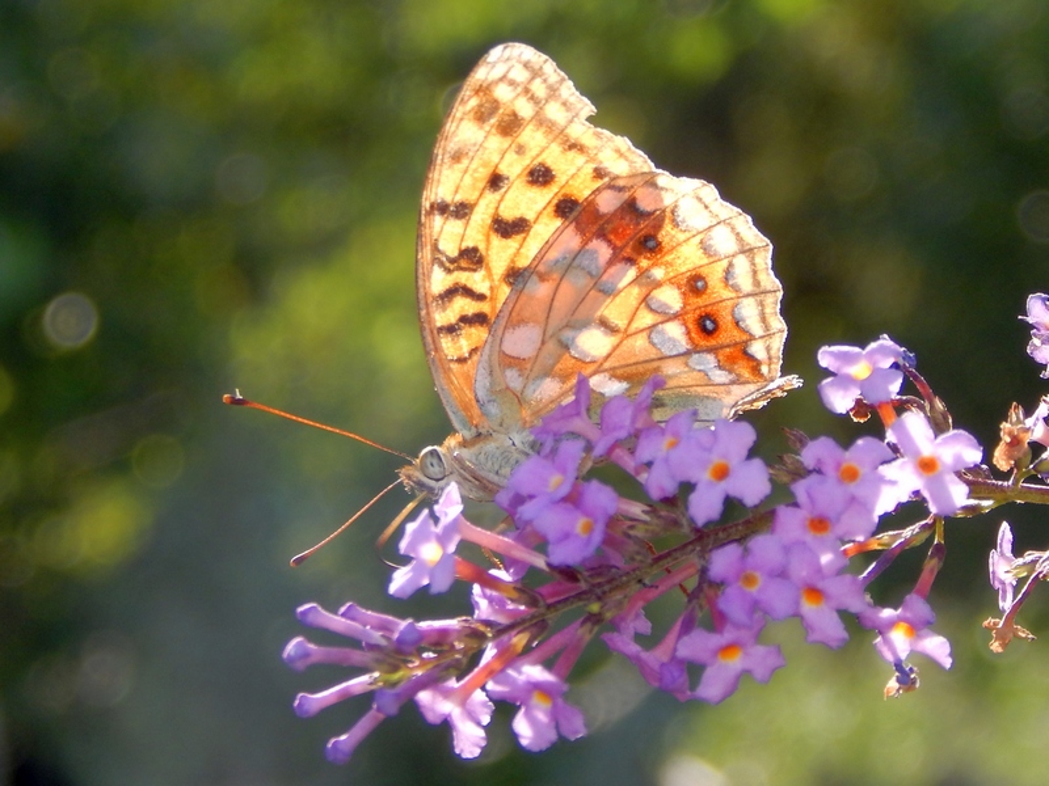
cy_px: 393
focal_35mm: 142
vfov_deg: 10.4
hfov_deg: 13.9
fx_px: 4303
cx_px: 524
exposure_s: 1/250
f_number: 4.9
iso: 125
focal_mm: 25.3
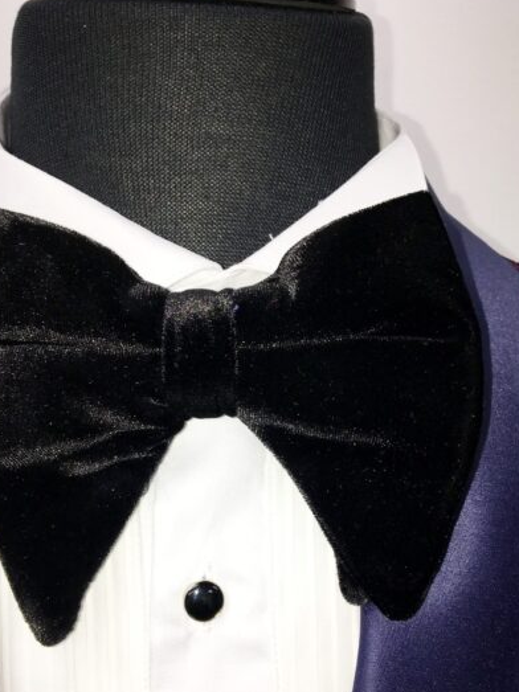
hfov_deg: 38.6
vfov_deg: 49.8
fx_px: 740
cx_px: 270
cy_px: 423
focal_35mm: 37
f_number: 2.2
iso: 25
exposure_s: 1/108
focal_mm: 4.15
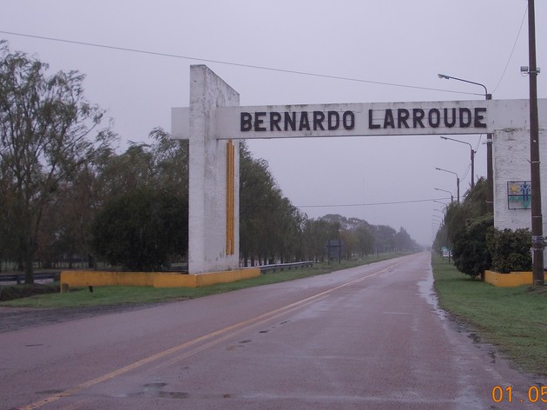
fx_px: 979
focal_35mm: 62
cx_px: 313
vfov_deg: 23.6
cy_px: 204
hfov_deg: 31.2
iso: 80
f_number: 3.6
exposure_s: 1/500
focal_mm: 7.2
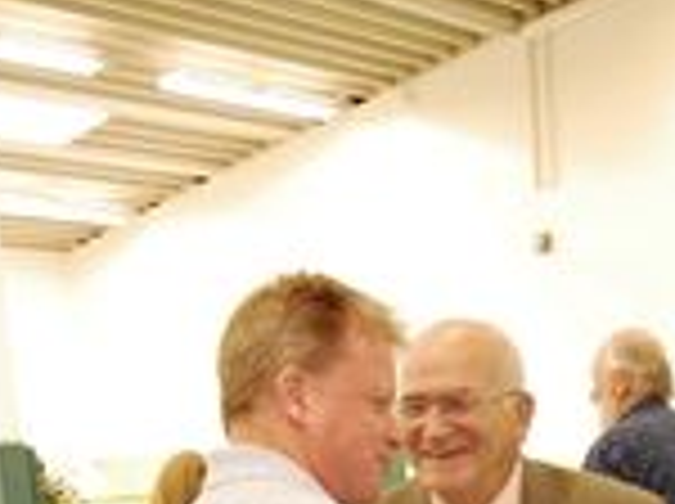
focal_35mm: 77
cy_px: 886
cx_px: 490
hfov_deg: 25.1
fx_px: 1499
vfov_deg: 16.3
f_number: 3.8
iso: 1600
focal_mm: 20
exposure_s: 1/25
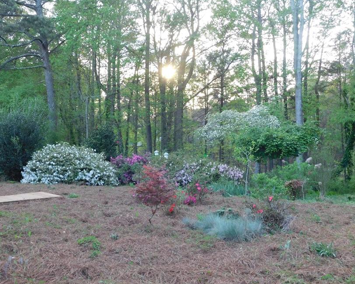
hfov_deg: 49.1
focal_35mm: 37
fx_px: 389
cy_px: 125
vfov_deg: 40.1
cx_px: 182
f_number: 3.2
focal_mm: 5.3
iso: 125
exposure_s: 1/60
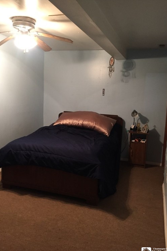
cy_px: 128
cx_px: 84
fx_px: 216
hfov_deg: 42.3
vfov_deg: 60.3
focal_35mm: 31
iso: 250
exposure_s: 1/24
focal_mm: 4.15
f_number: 2.2
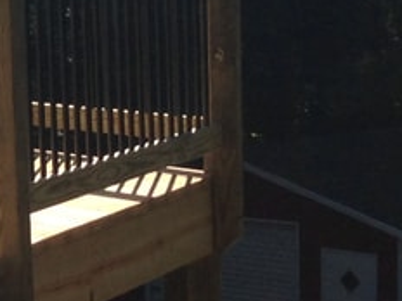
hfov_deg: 9.7
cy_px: 209
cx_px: -384
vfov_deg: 7.8
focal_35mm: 190
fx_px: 2206
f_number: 2.4
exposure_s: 1/1550
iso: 50
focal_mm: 4.13
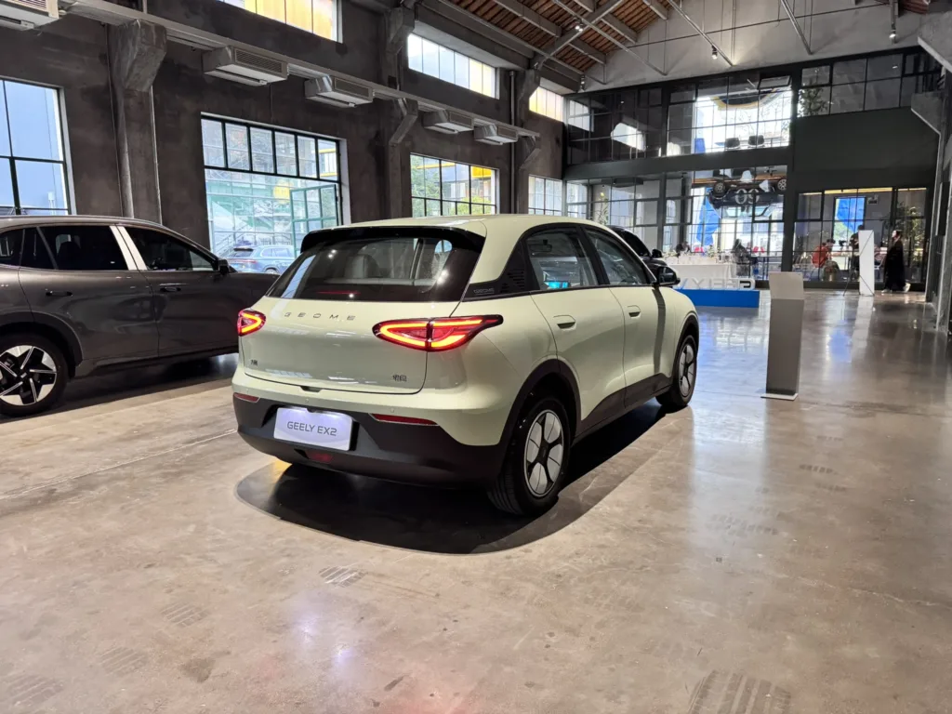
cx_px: 476
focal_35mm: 24
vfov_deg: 56.8
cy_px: 357
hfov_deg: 71.6
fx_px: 660
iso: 400
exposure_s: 1/60
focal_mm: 6.76
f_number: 1.78
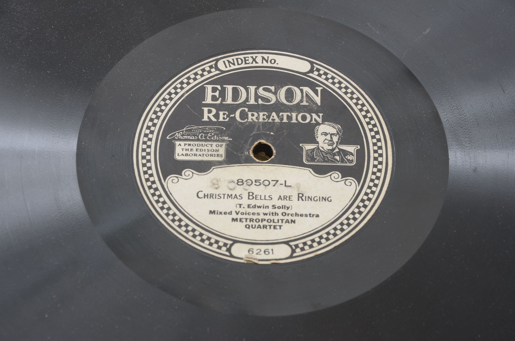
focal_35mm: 135
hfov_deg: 15.2
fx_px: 1927
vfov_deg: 10.1
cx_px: 258
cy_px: 170
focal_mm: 90
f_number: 8
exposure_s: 1/80
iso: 200
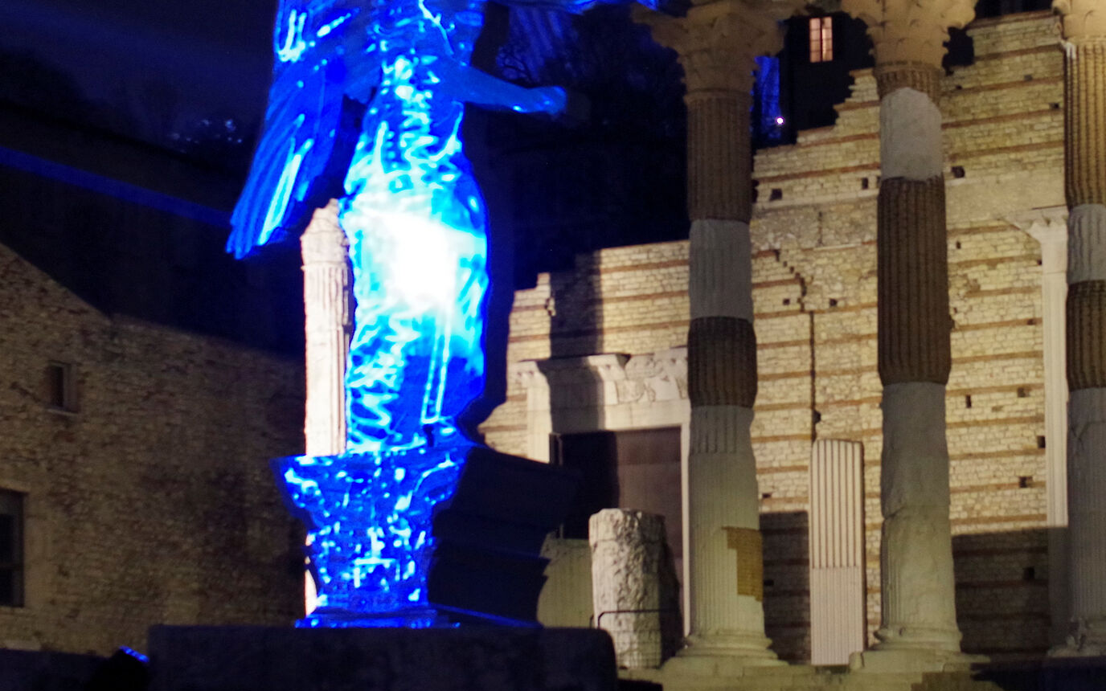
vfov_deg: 16.2
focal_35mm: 80
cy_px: 135
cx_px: 830
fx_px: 2411
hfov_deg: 25.5
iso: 3200
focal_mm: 30
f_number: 3.5
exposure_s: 1/8
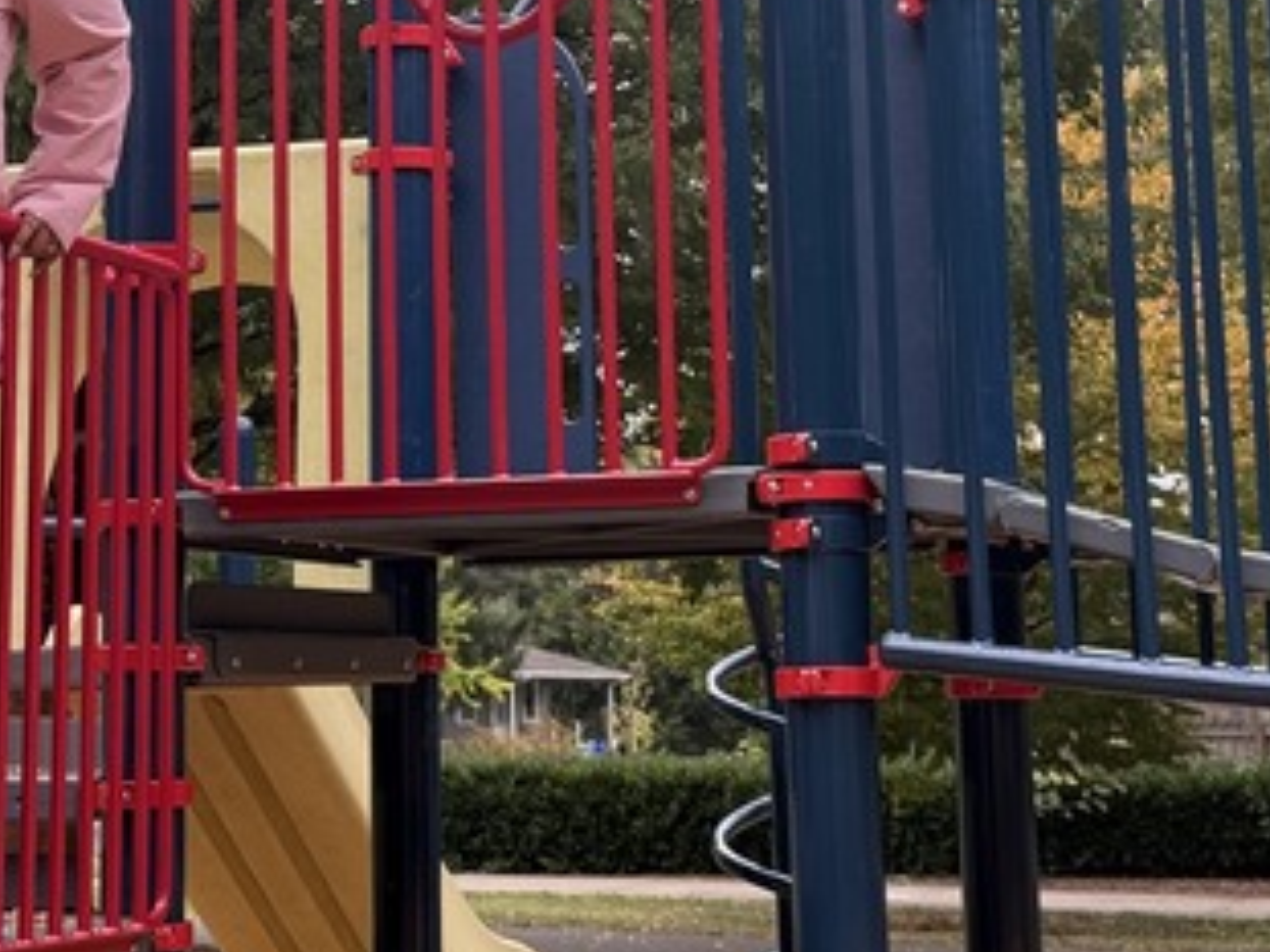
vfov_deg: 16.6
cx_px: 396
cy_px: 153
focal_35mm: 88
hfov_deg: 22.1
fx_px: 3227
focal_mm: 6.76
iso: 80
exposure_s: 1/352
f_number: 1.78
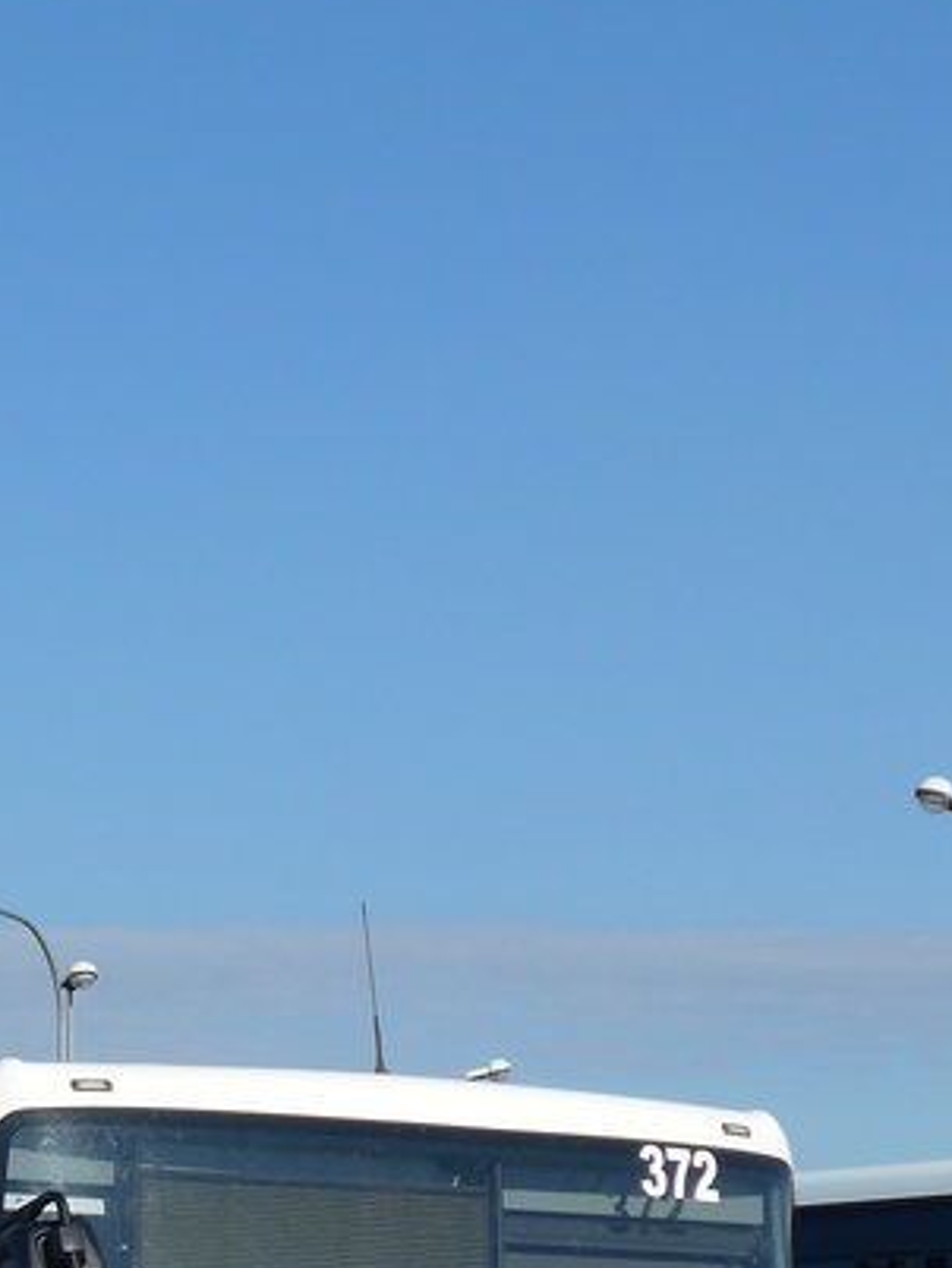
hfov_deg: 8.3
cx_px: -306
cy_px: 1224
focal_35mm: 176
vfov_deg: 11.1
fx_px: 6447
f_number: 3.5
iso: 80
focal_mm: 12
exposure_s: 1/1600
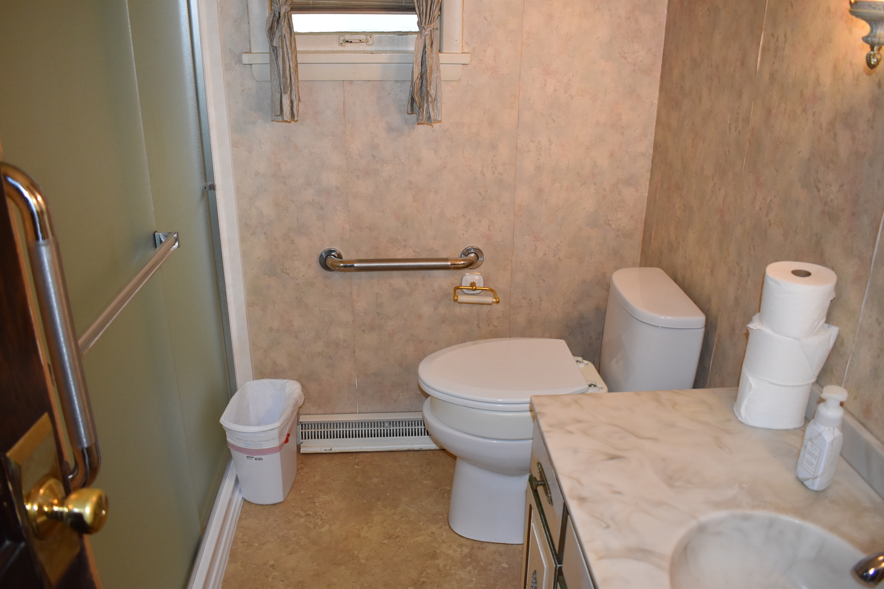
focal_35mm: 30
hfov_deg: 61.9
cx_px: 442
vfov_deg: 43.6
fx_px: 737
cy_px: 294
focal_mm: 20
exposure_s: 1/80
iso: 800
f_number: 4.5
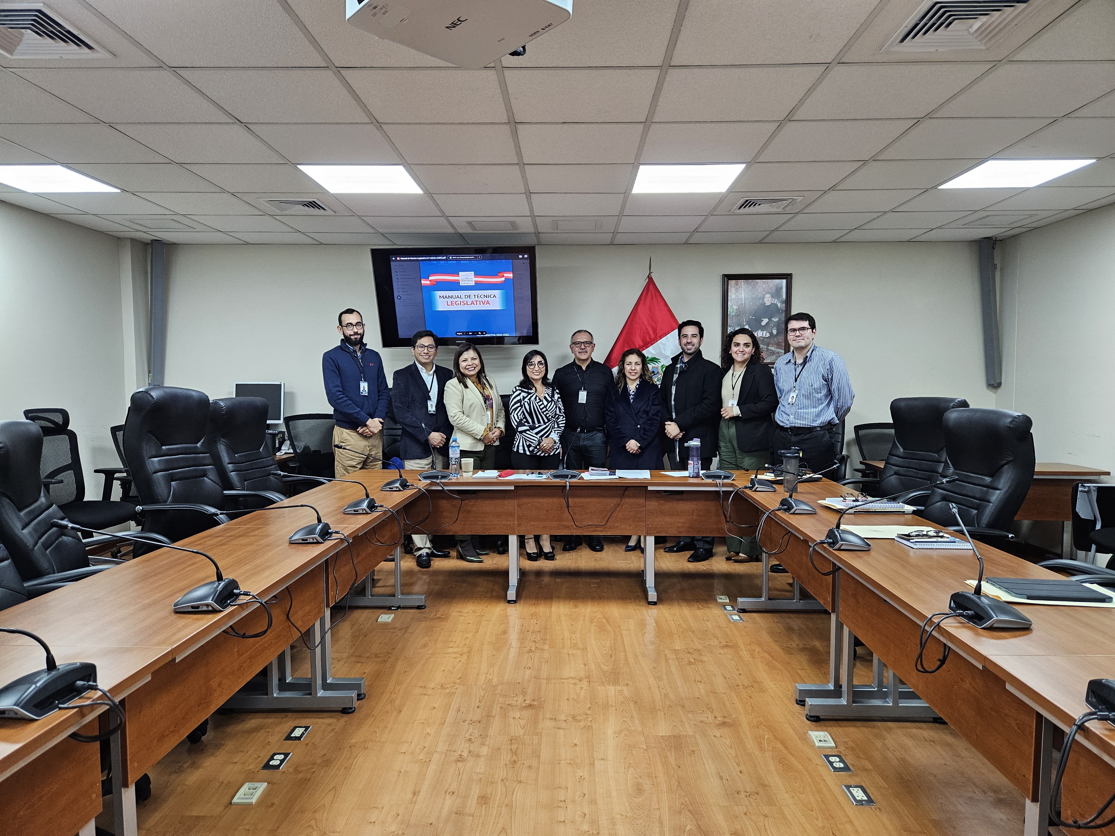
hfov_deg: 73.9
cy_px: 418
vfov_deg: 58.9
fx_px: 741
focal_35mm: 23
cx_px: 558
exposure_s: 1/120
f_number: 1.8
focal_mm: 5.4
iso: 320
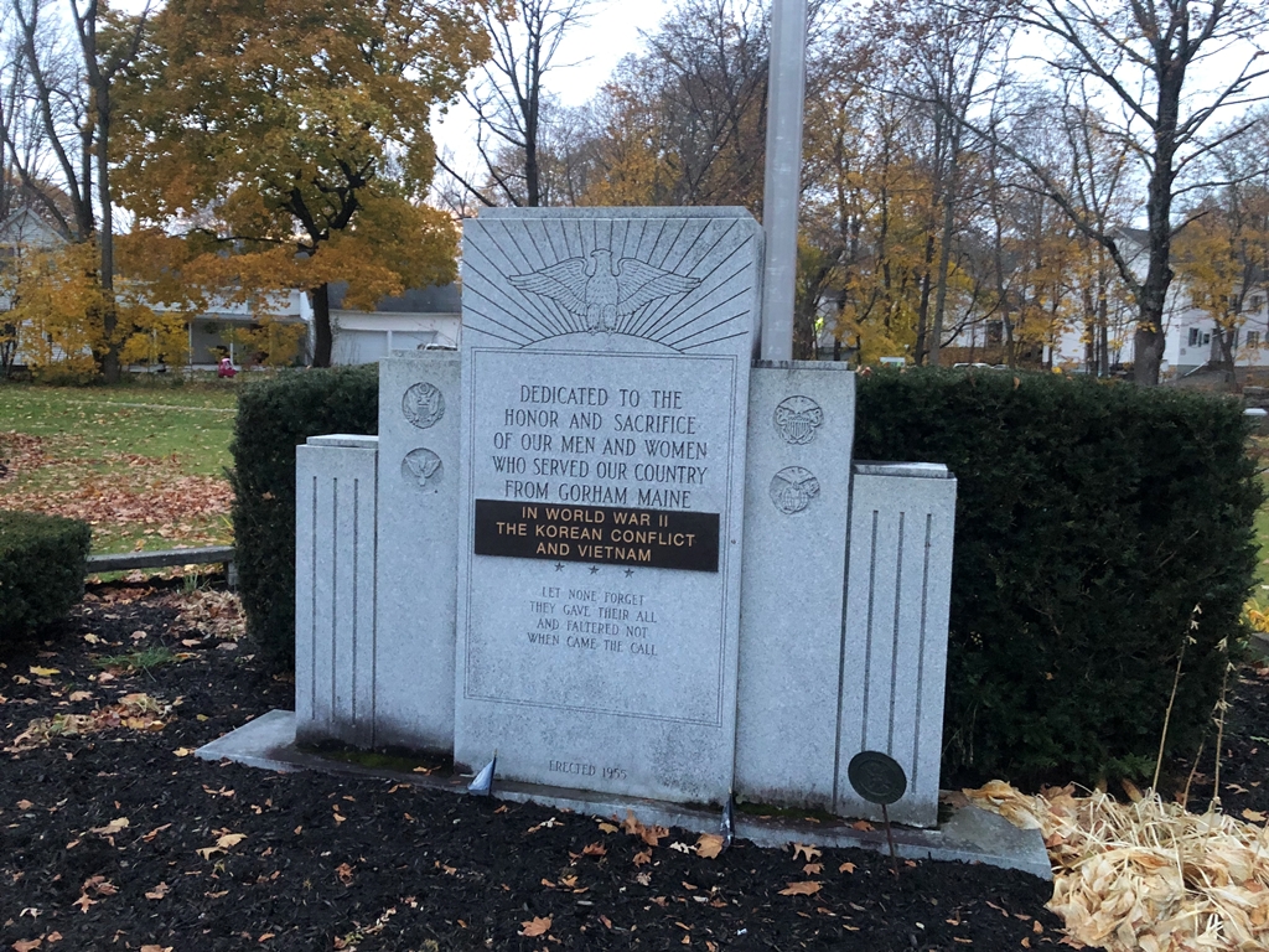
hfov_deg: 63.4
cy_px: 476
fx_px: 1026
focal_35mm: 28
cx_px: 634
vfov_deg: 49.7
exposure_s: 1/6
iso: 80
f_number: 1.8
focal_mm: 3.99
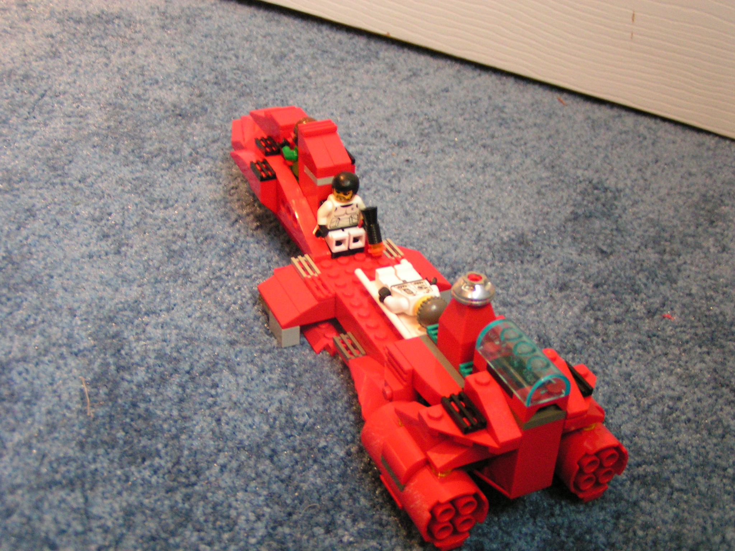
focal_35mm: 43
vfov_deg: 33.6
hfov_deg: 43.9
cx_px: 368
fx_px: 913
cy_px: 276
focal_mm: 6.6
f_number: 2.8
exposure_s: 1/6
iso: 200
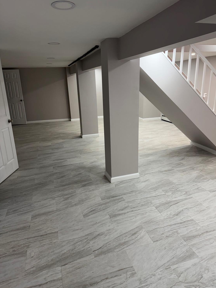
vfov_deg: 69.4
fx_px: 208
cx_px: 112
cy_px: 147
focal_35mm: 25
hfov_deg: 54.9
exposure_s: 1/120
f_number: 1.78
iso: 125
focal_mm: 6.76
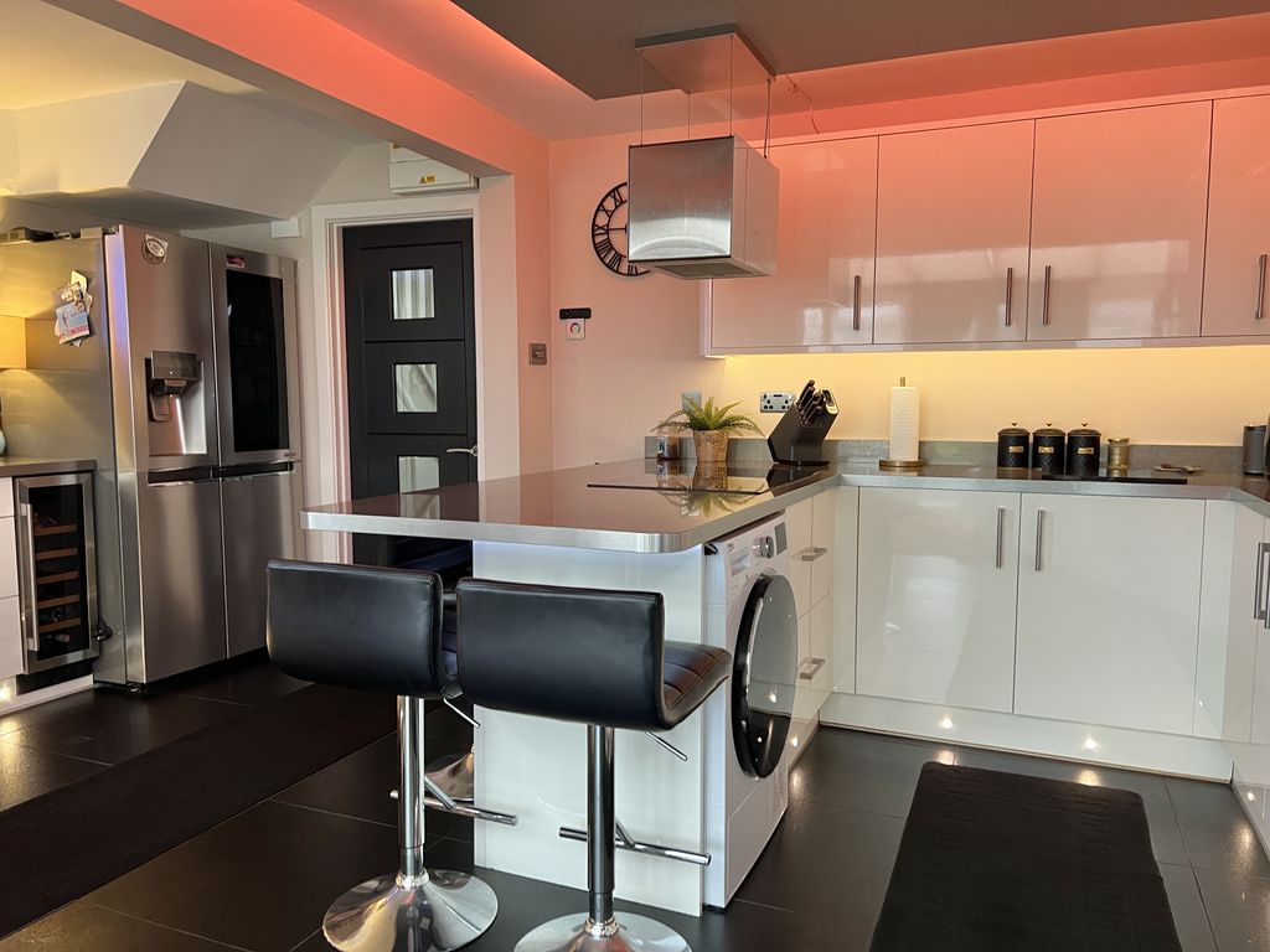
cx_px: 635
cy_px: 476
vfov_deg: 53.1
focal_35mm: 26
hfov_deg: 67.3
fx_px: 954
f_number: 1.5
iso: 200
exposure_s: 1/59
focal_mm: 5.7
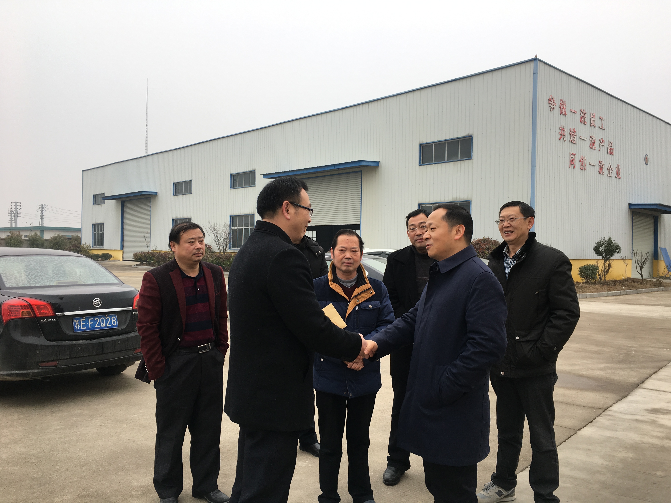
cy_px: 252
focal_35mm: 29
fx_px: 562
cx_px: 336
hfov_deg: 61.7
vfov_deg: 48.2
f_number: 2.2
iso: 25
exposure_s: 1/113
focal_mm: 4.15
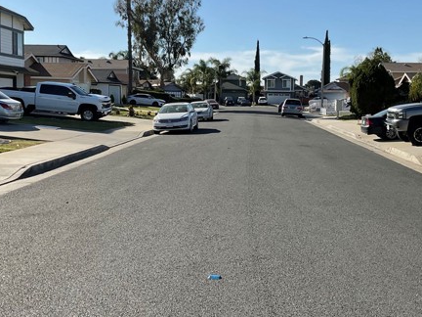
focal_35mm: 43
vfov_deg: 33.5
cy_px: 130
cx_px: 228
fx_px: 524
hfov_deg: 43.8
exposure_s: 1/2320
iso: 16
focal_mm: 3
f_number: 1.8
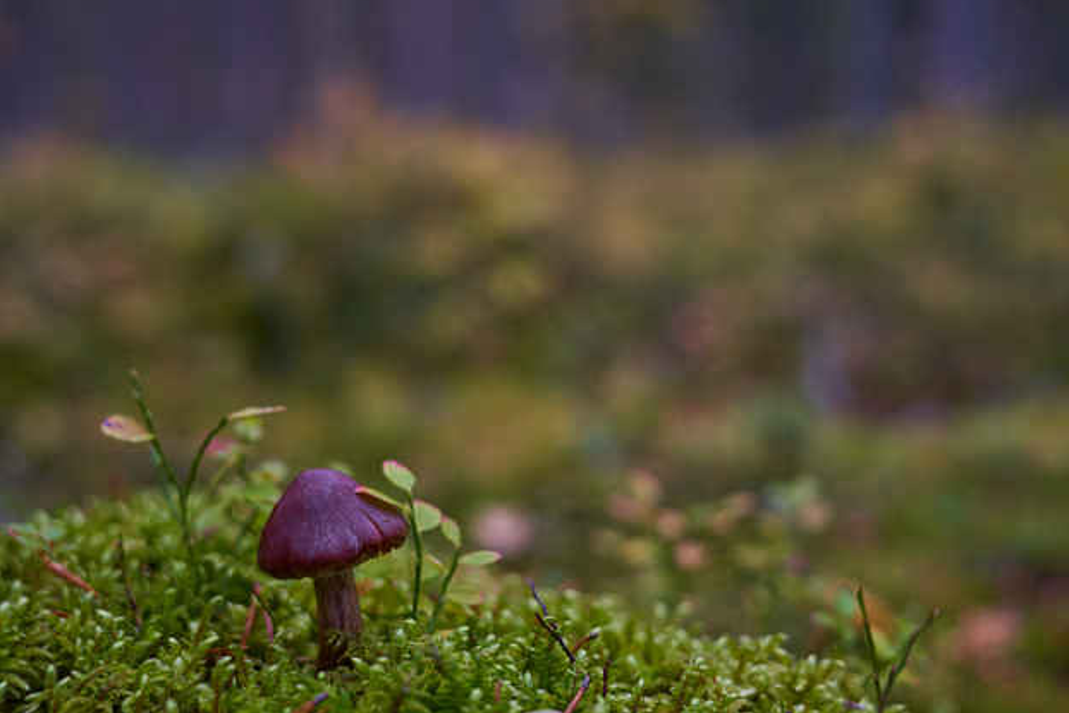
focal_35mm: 36
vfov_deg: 36.9
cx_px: 534
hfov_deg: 53.1
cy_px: 353
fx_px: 1069
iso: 100
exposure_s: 1/13
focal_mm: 35
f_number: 2.8
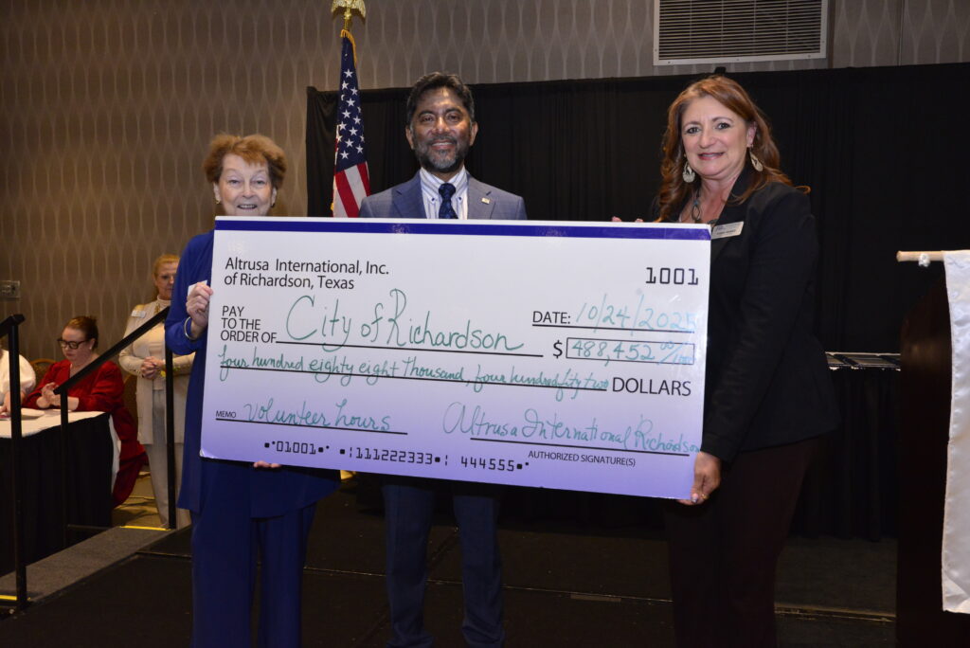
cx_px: 485
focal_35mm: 34
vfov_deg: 38.9
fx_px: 917
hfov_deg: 55.8
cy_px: 324
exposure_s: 1/60
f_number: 10
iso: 4000
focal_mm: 34
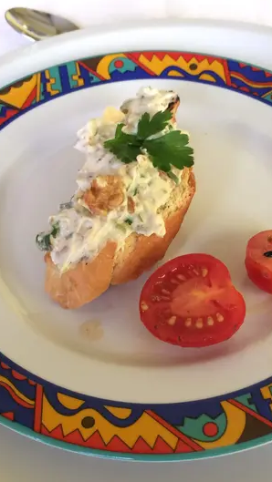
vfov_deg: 47.3
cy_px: 243
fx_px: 551
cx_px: 151
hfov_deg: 27.7
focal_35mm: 43
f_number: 2.2
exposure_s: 1/33
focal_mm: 4.15
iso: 100
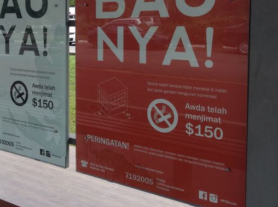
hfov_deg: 36.5
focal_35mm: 52
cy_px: 54
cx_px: 91
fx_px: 417
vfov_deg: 27.6
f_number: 2.4
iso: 32
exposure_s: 1/313
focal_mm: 3.3
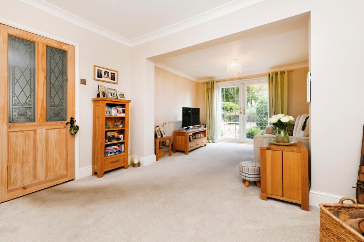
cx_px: 182
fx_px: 152
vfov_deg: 77.3
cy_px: 121
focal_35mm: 15
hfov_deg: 100.4
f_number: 10
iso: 640
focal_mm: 15
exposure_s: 1/60
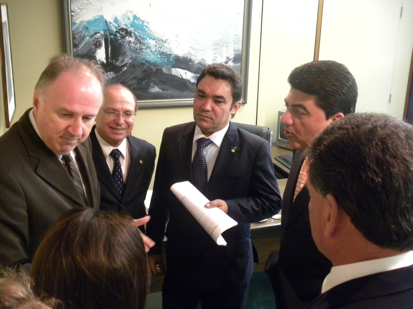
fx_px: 489
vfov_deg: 35.1
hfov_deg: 45.8
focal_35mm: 41
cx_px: 206
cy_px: 154
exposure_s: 1/15.1
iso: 400
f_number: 3.2
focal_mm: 7.3
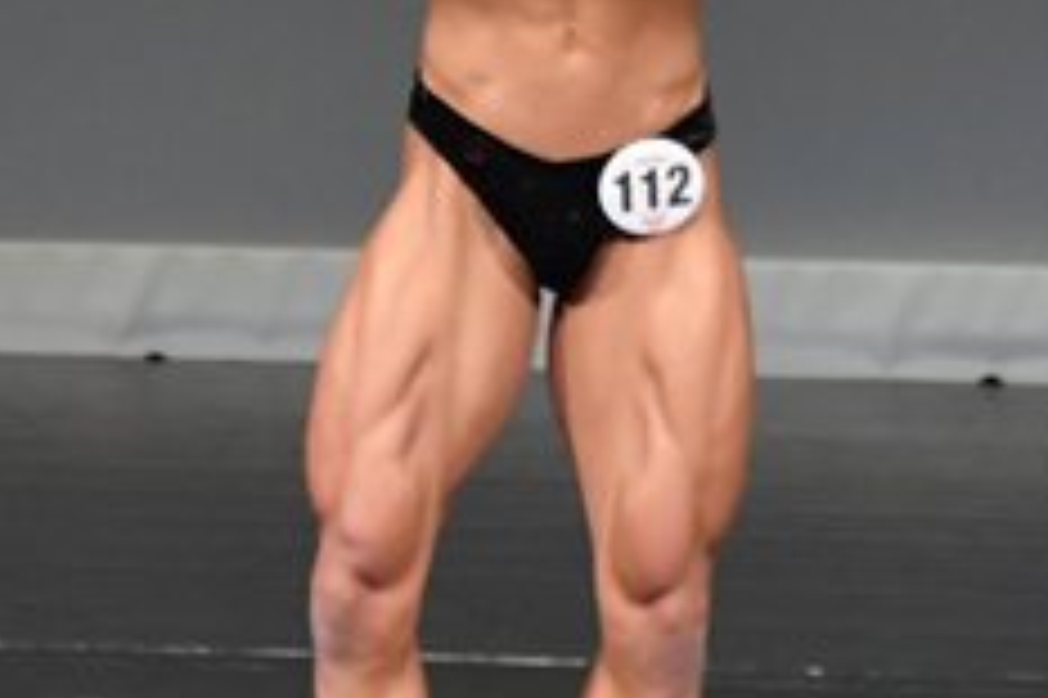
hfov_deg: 2.0
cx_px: 304
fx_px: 30544
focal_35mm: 1050
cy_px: 140
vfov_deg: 1.3
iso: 5000
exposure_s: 1/400
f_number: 5.6
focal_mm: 210
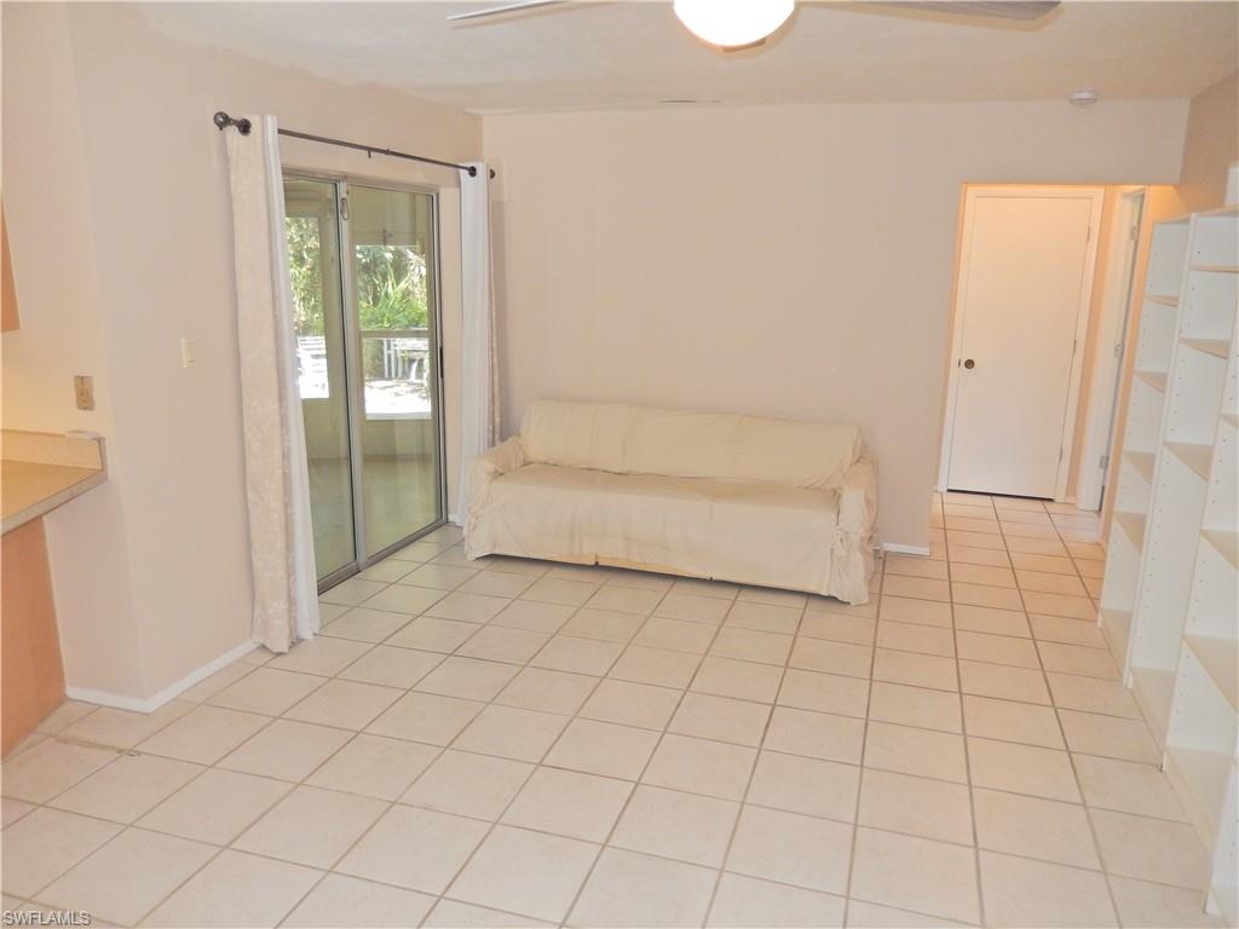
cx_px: 620
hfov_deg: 69.4
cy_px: 464
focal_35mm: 25
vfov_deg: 54.9
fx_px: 895
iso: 200
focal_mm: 4.5
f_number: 3.4
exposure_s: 1/30
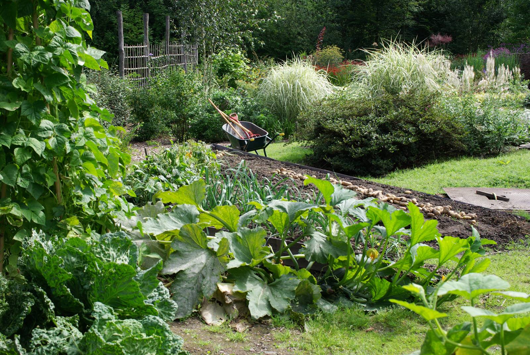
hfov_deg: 37.8
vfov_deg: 25.8
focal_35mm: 52
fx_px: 774
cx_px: 265
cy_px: 178
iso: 100
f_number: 5.6
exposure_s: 1/180
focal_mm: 35
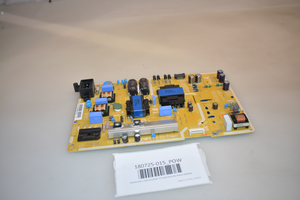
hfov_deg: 55.1
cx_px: 150
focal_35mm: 34
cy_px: 100
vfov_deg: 38.4
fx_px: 288
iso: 800
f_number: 3.8
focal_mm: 23
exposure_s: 1/200
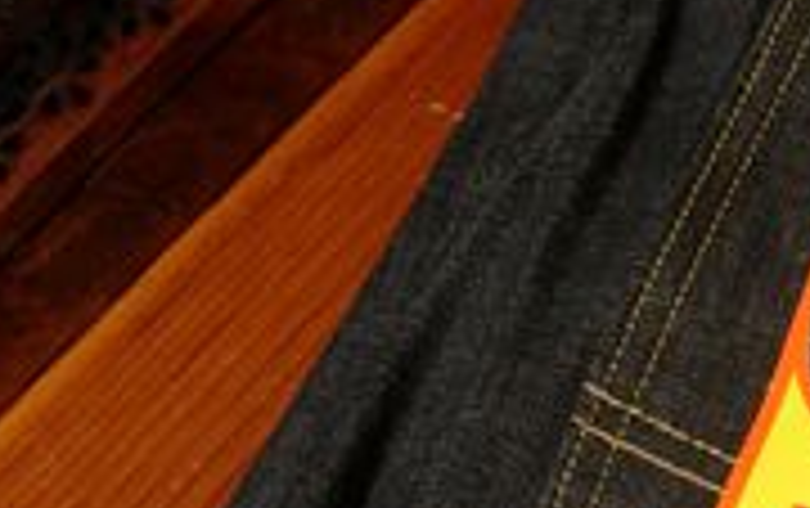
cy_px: 364
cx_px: 968
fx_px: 2962
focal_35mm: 134
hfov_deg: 15.0
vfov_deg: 9.8
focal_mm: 7.8
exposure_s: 1/14.2
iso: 64
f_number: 2.8
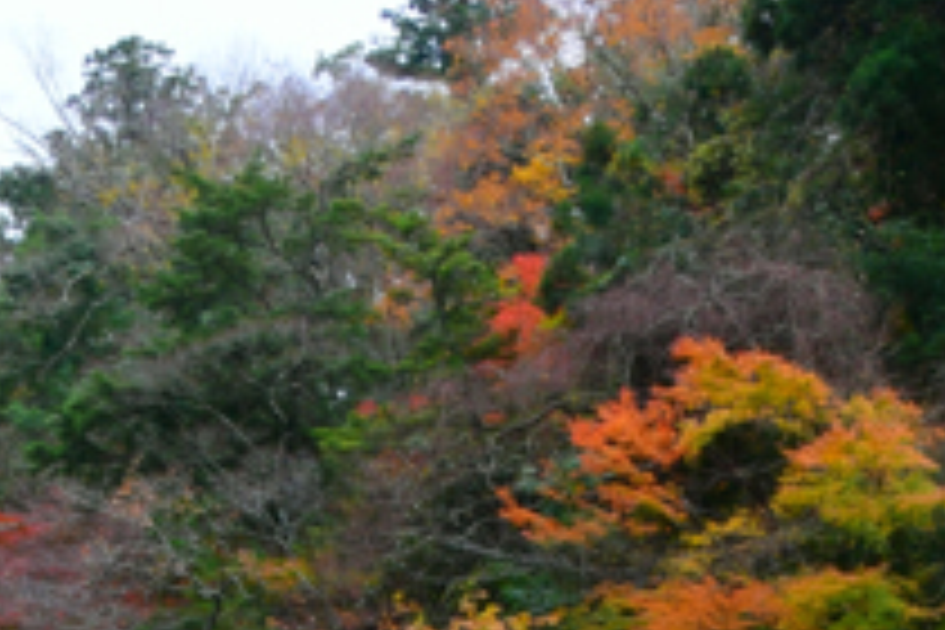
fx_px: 4226
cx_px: 117
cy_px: 1336
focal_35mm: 161
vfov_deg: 8.1
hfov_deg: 12.7
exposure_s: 1/100
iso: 400
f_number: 9
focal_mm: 22
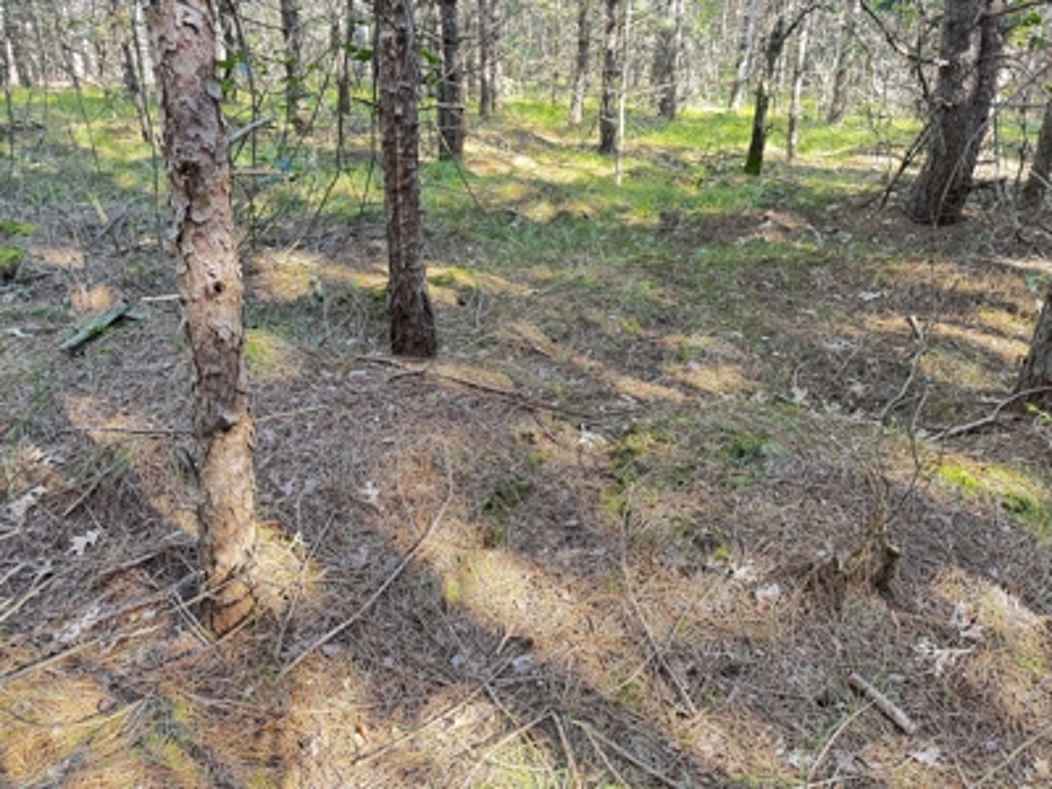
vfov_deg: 56.8
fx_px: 729
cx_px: 526
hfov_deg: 71.6
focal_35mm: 24
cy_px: 394
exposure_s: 1/60
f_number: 1.78
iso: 250
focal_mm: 6.76
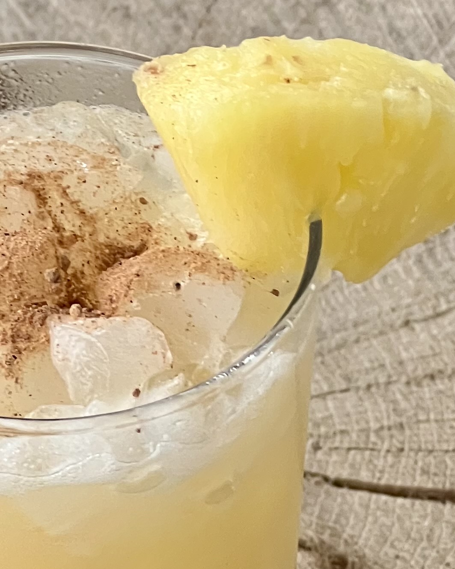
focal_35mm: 228
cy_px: 342
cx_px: -79
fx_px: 3838
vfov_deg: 8.5
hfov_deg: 6.7
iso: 200
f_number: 2.8
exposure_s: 1/60
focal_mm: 9
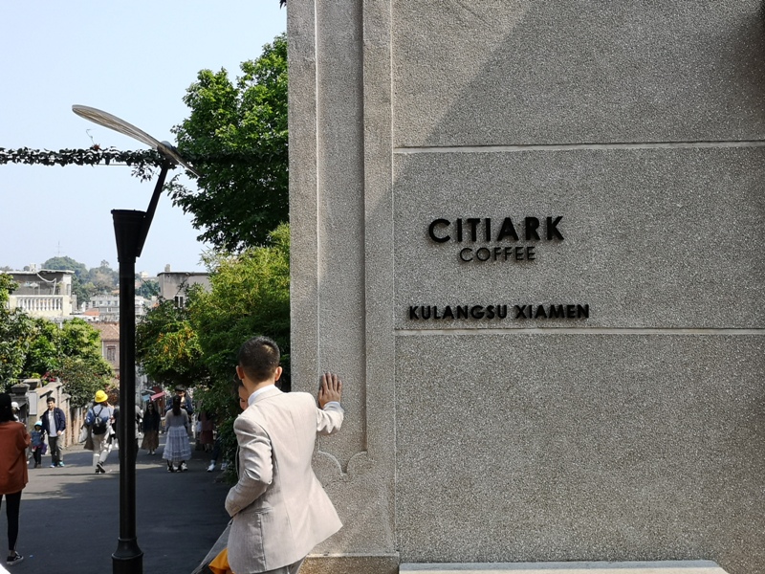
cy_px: 287
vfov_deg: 37.7
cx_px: 382
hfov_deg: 49.0
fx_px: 840
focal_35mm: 38
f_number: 1.8
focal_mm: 3.95
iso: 50
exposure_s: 1/1155
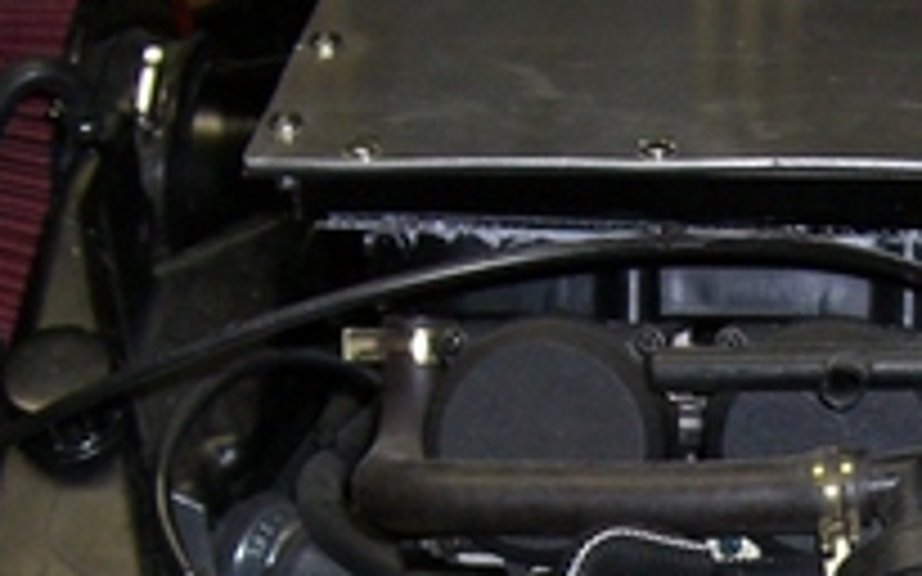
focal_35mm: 126
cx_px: 958
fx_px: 3165
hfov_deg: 16.2
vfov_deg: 10.1
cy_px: 832
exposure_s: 1/60
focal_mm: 6.2
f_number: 2.7
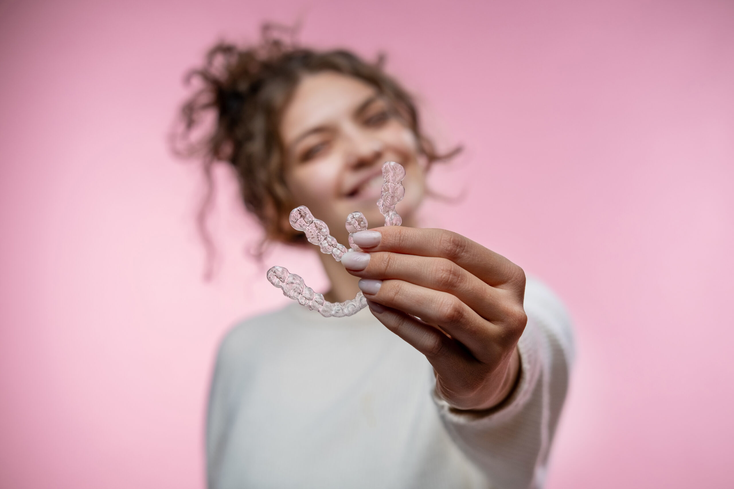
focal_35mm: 53
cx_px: 367
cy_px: 244
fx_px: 1081
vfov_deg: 25.5
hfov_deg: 37.5
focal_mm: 35
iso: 125
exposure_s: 1/160
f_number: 3.2
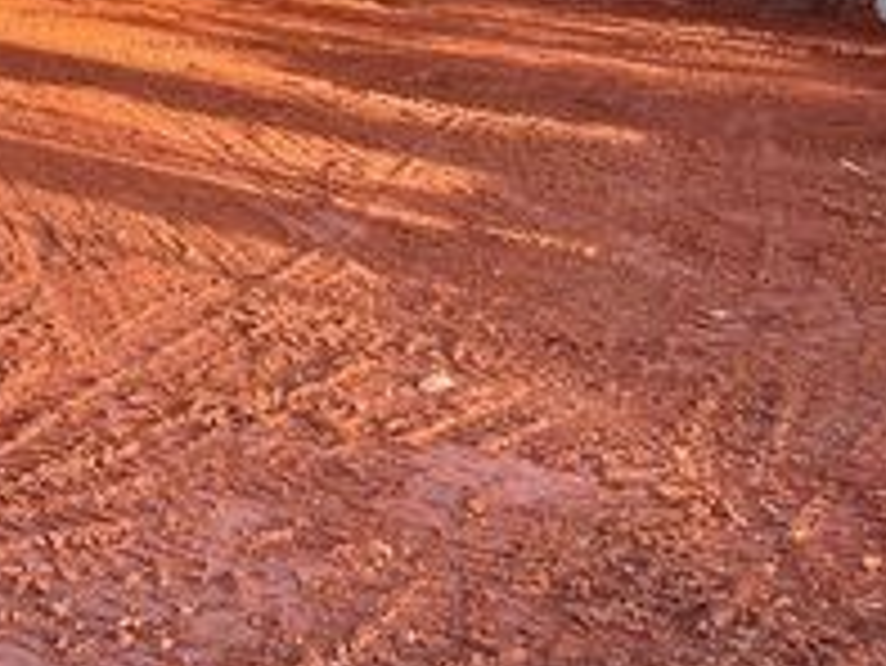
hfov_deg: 26.9
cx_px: -99
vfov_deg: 21.0
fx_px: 1690
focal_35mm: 66
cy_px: -97
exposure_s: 1/674
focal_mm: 5.7
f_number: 1.5
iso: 50
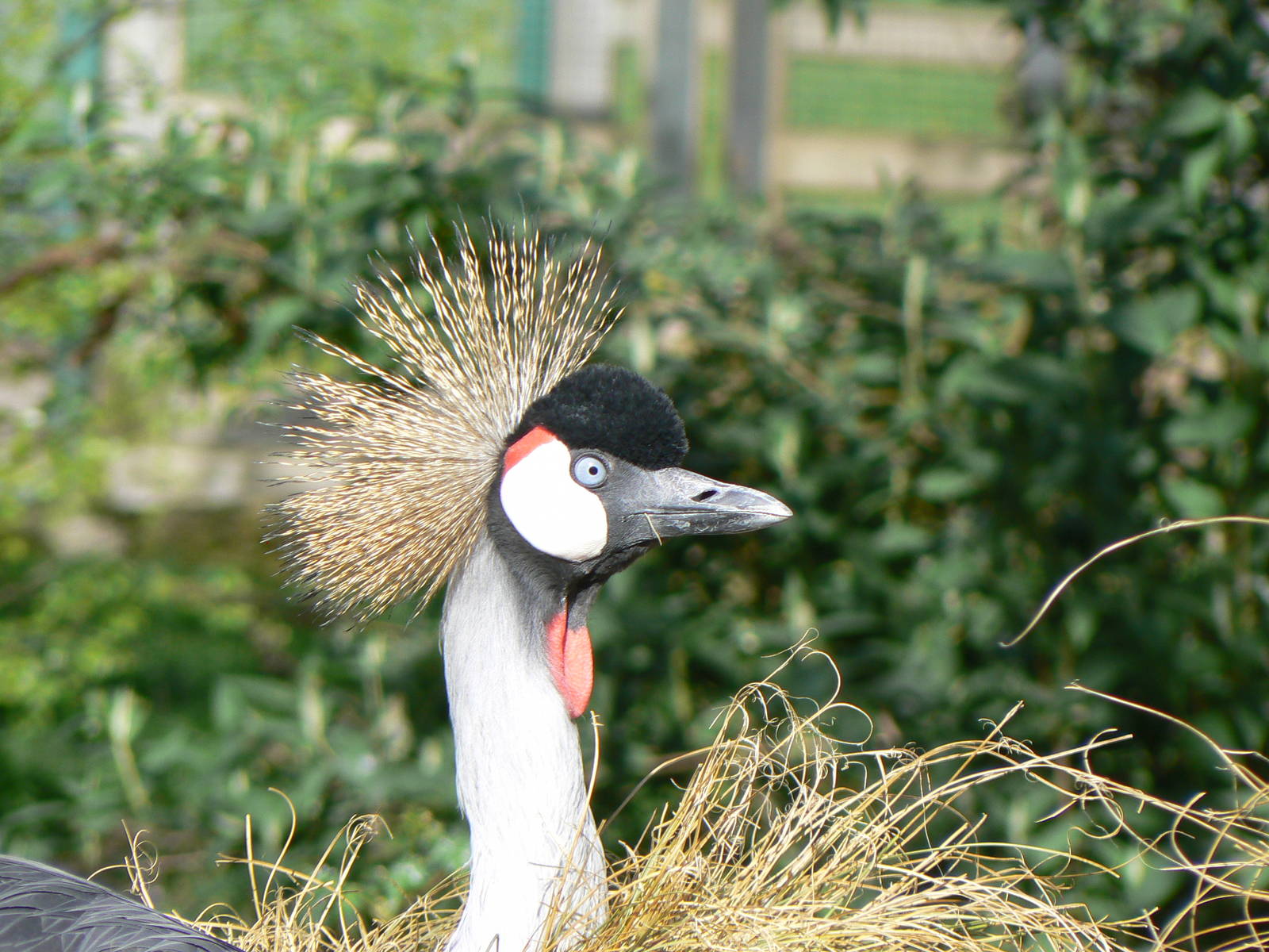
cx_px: 634
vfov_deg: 3.8
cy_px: 476
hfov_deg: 5.0
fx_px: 14407
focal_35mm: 393
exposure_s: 1/320
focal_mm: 65.4
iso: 80
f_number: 5.6
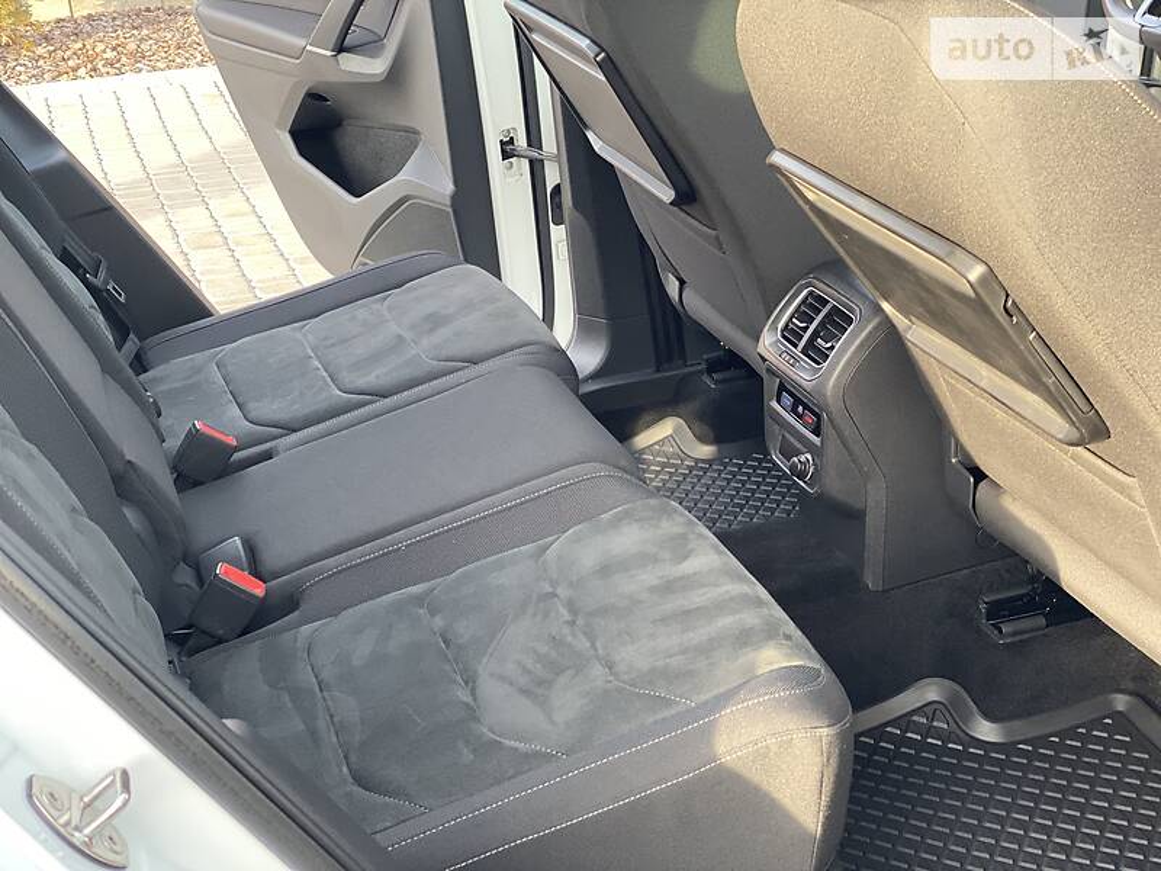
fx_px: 1744
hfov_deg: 36.8
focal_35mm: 52
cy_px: 436
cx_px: 580
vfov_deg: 28.0
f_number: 2
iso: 160
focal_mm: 6
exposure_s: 1/122
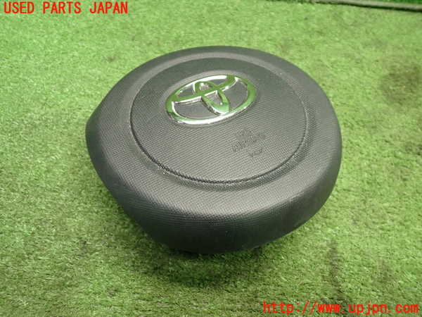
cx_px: 211
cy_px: 158
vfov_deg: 46.8
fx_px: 366
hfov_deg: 60.0
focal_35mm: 30
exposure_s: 1/30
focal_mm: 5.4
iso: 320
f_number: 2.3
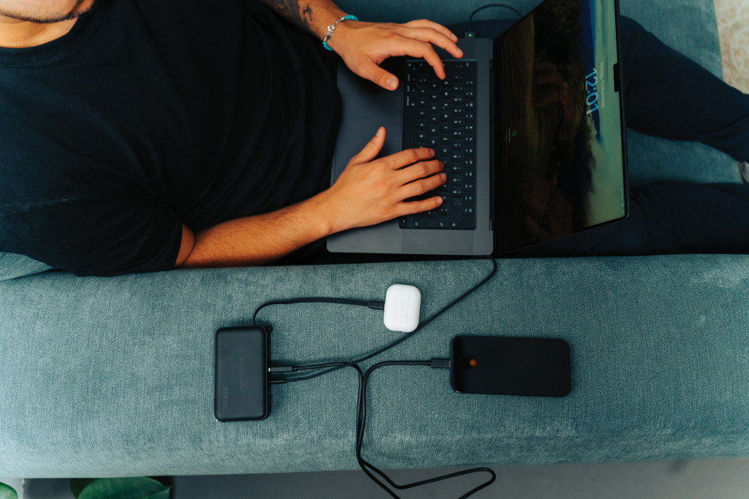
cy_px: 250
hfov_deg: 65.5
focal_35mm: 28
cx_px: 374
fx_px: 583
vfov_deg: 46.4
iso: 1000
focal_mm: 28
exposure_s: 1/400
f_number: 2.8
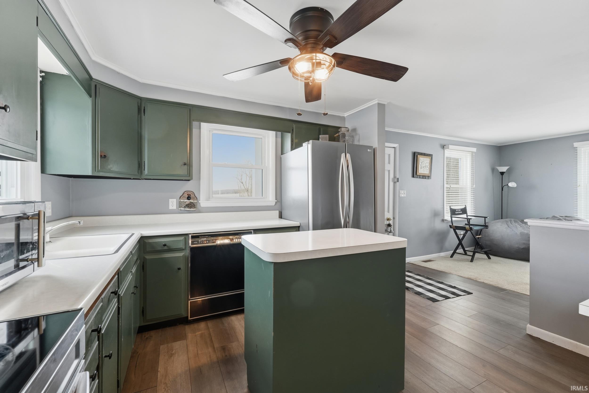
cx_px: 294
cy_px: 196
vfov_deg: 77.3
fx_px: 245
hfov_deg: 100.4
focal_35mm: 15
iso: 640
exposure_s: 1/60
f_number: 9
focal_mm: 10
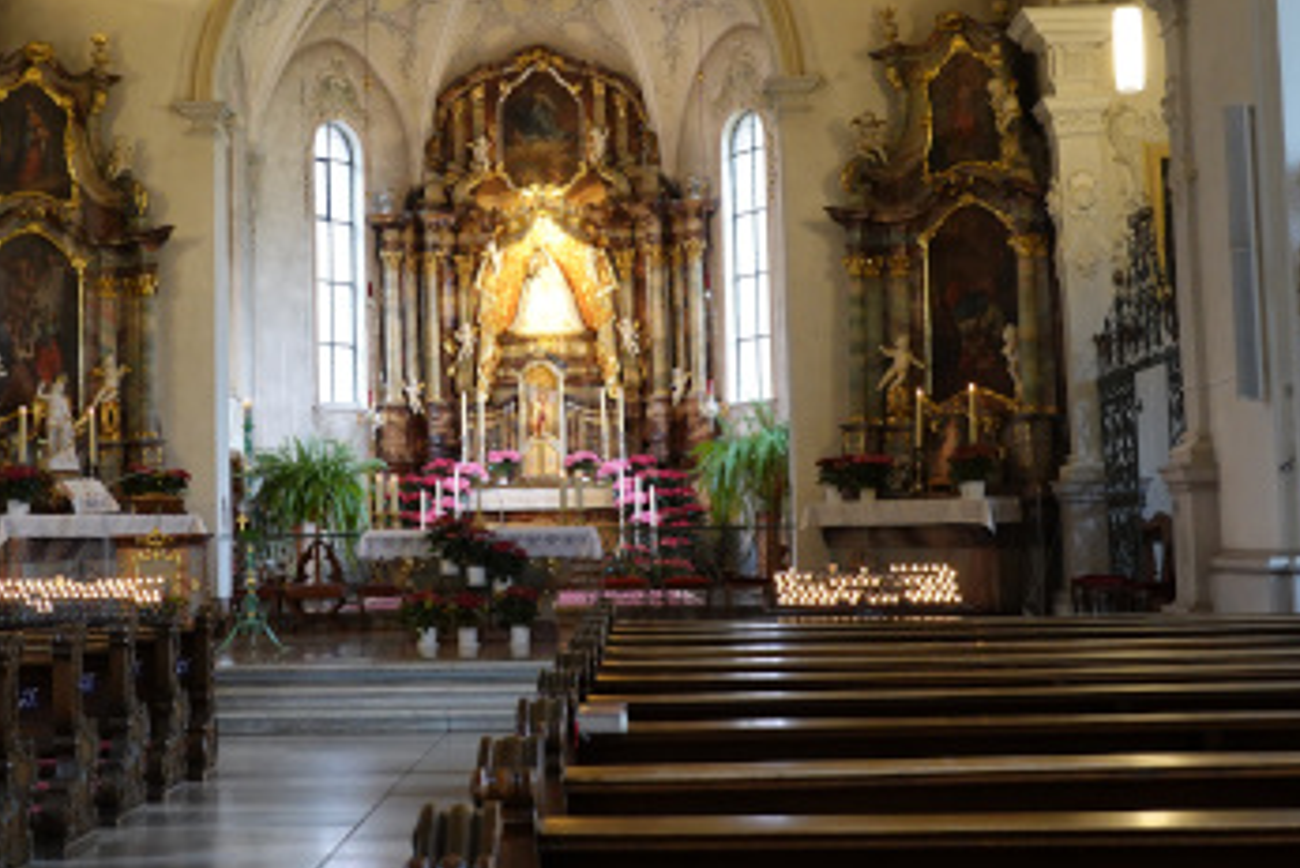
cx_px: 455
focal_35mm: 65
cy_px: 306
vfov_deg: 20.9
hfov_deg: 30.8
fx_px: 2348
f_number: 4
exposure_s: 1/30
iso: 800
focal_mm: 16.54
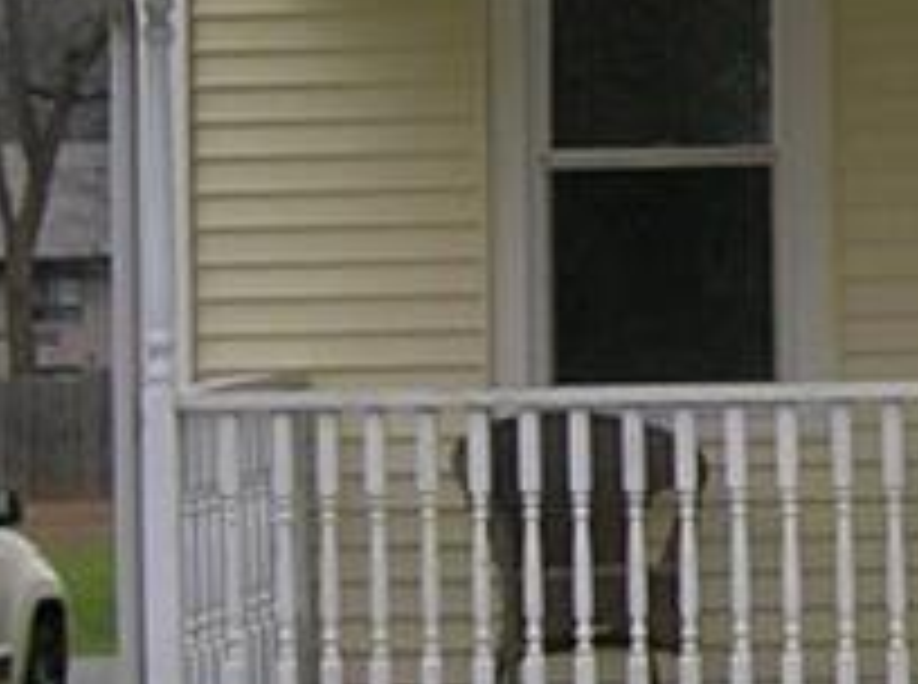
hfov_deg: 11.0
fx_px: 4524
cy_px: -128
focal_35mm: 171
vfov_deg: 8.6
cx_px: 1494
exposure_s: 1/30
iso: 55
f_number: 2.9
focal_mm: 5.7
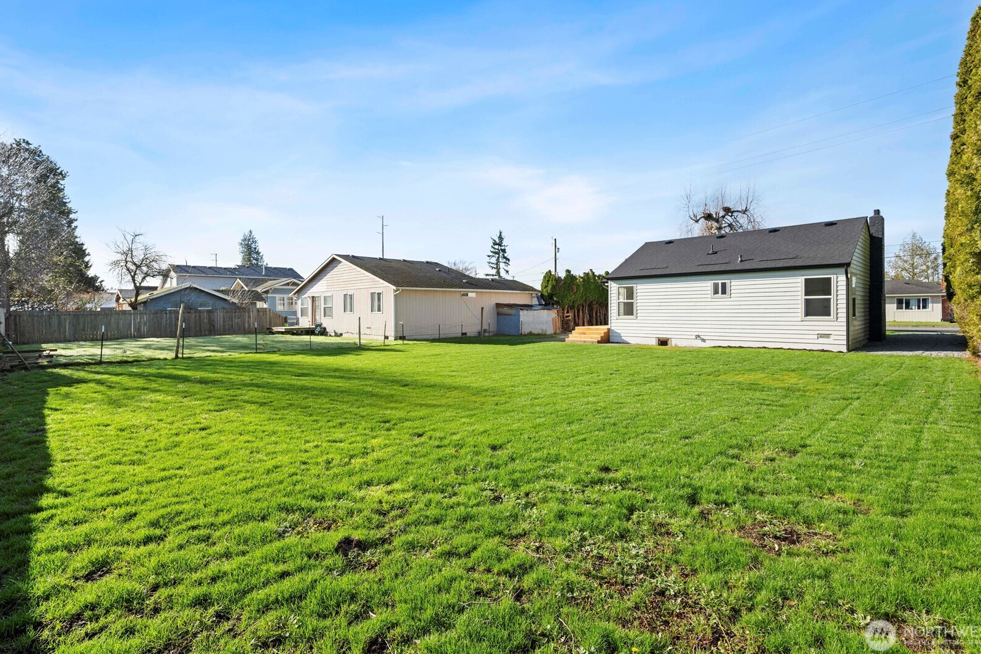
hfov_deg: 93.3
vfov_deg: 70.4
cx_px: 494
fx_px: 463
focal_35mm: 17
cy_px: 312
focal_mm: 16
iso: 200
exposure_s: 1/100
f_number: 8
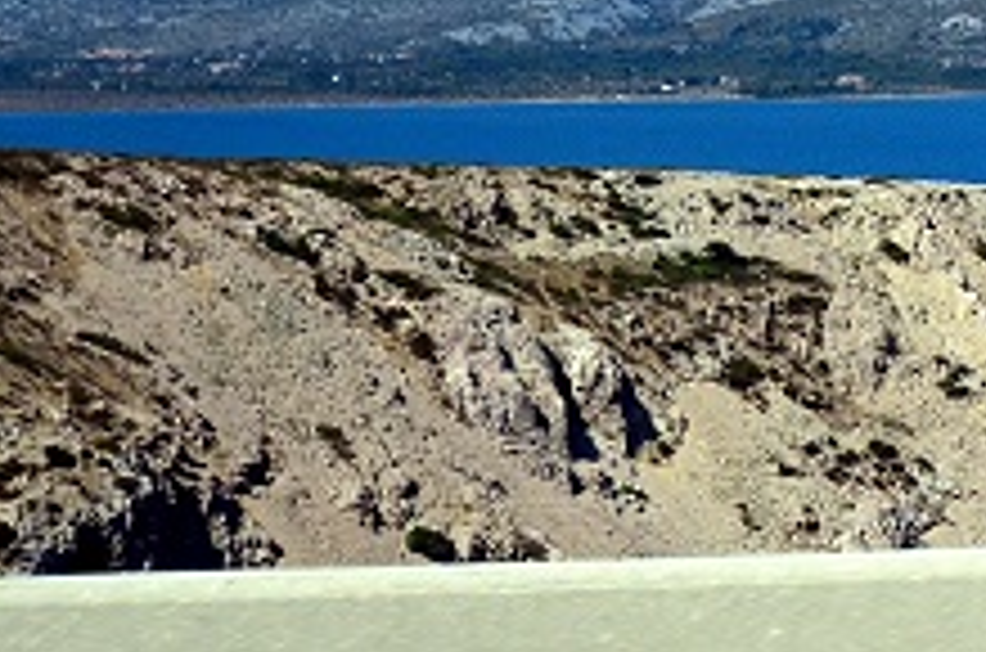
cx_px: 1877
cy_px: 382
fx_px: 4045
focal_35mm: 148
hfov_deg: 12.5
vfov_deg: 9.2
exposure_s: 1/5000
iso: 640
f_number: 4
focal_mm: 24
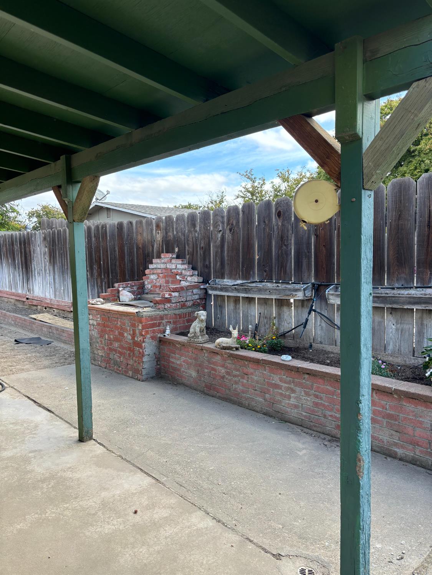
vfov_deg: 67.3
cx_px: 216
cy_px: 288
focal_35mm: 26
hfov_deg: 53.1
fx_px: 432
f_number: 1.6
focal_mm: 5.96
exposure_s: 1/365
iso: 50
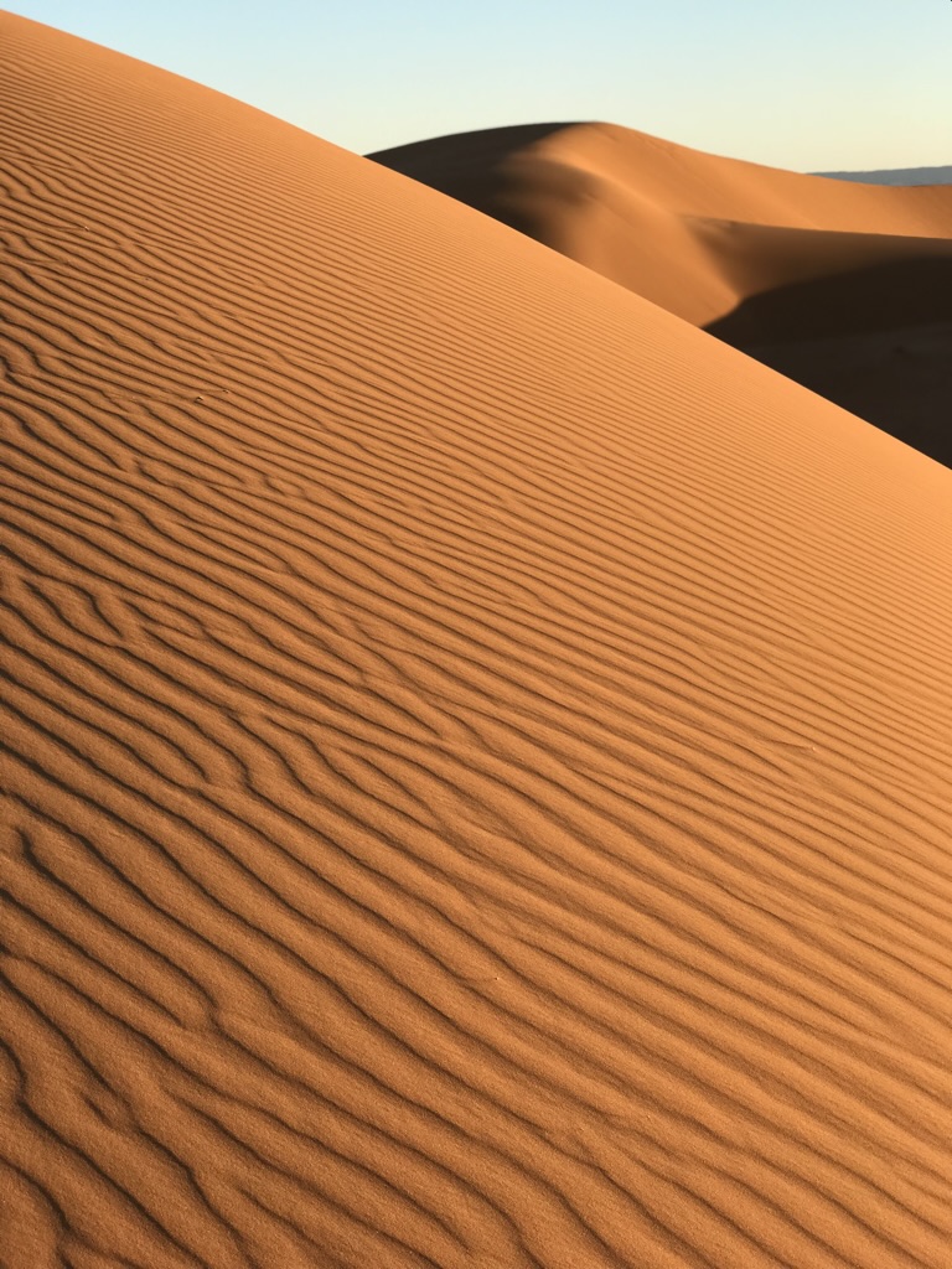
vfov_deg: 33.8
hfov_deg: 25.7
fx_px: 2090
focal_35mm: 57
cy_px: 634
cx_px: 476
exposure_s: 1/329
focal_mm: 6.6
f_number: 2.8
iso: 20
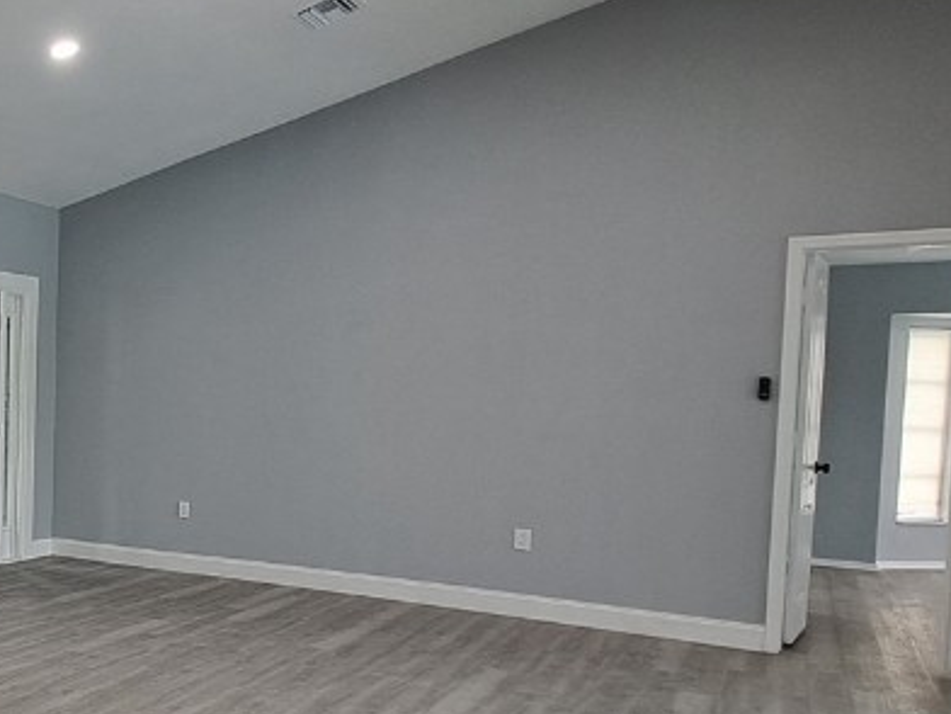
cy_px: 437
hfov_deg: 44.4
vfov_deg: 41.5
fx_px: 934
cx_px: -36
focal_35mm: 34
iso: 64
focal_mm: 1.74
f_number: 2.2
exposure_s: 1/40
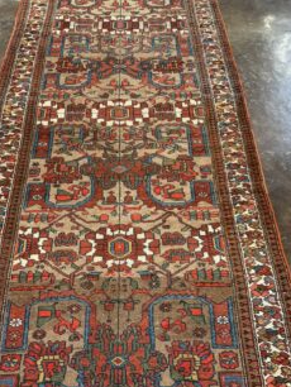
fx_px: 526
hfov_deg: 30.9
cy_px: 238
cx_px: 133
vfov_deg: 40.2
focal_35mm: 47
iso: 160
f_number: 1.78
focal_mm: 6.76
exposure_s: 1/60
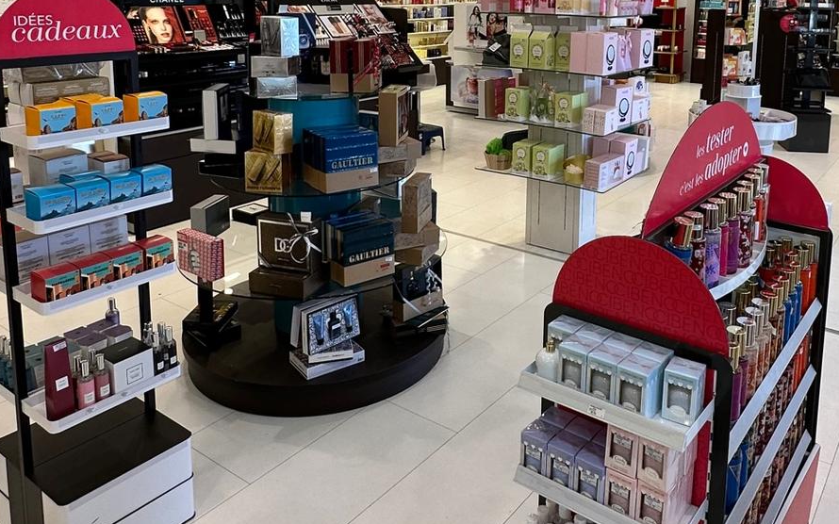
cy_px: 83
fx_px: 732
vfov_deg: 37.6
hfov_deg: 59.3
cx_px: 487
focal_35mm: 32
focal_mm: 2.22
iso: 50
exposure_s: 1/100
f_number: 2.2
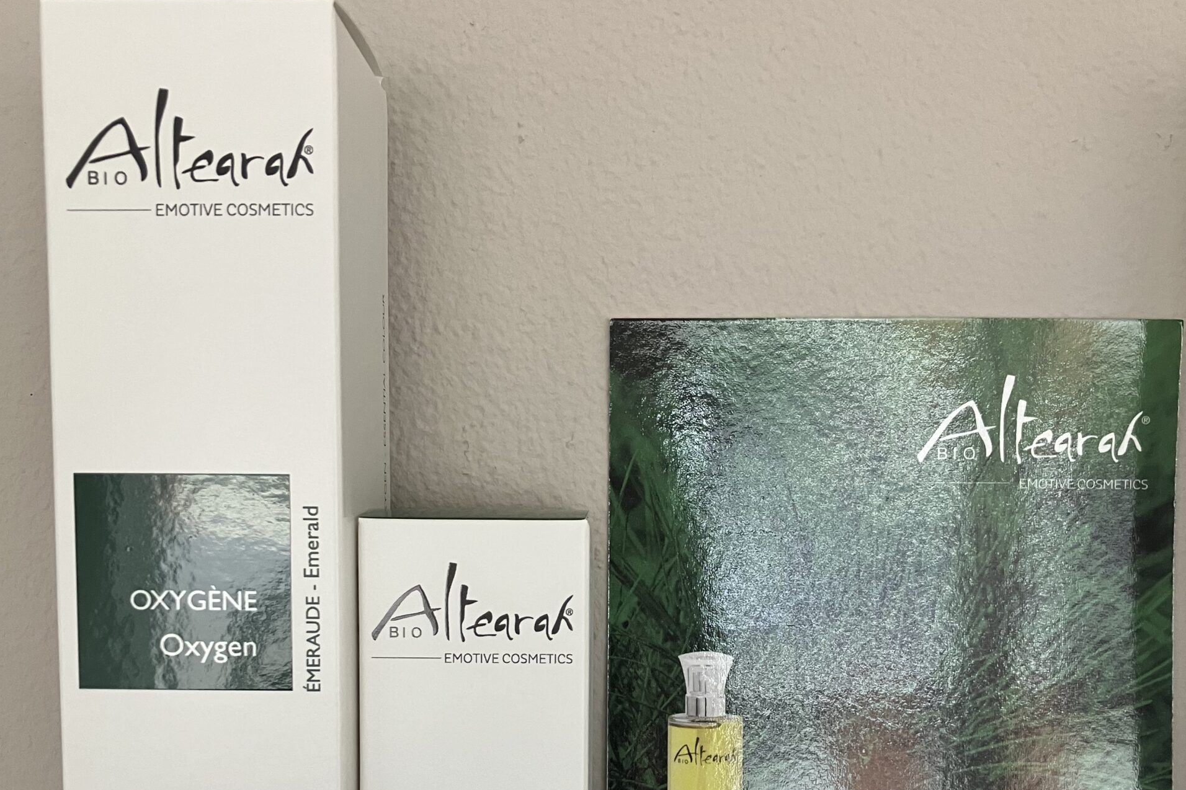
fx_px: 1285
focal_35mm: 39
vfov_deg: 33.3
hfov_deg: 49.6
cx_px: 591
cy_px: 620
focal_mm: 3.99
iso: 100
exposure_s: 1/60
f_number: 1.8
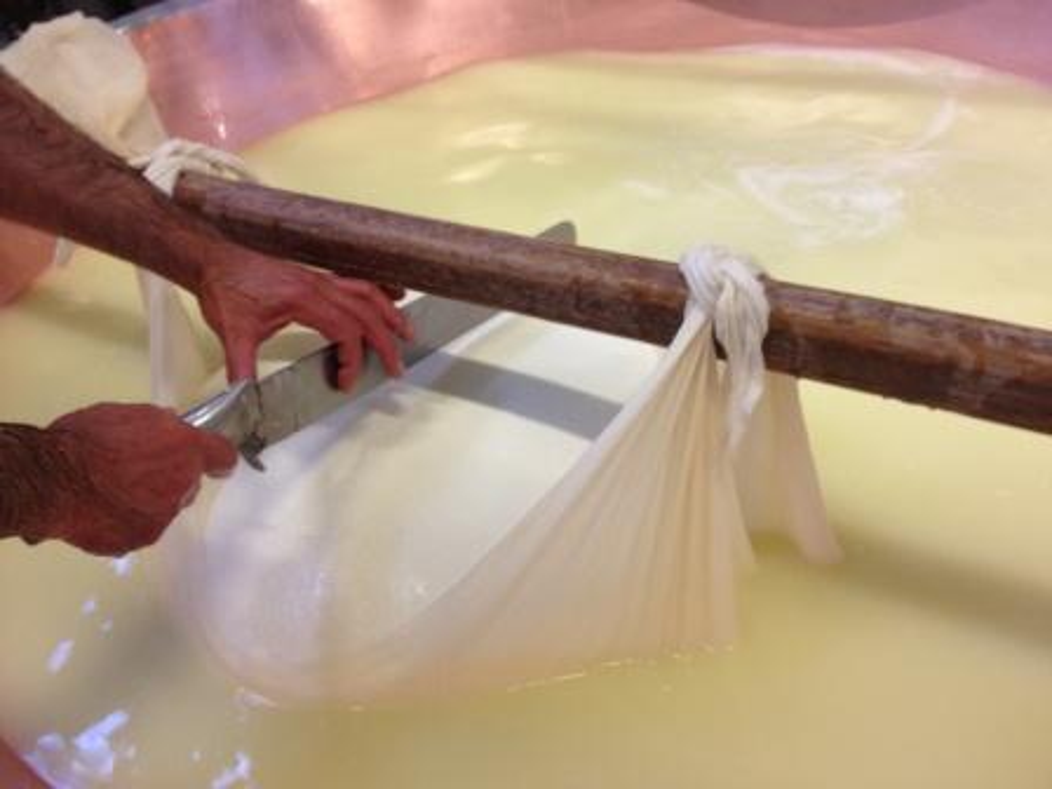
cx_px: 526
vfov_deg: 40.7
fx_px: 1064
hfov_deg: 52.6
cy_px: 394
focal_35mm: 35
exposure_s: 1/20
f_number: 2.4
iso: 100
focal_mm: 4.28
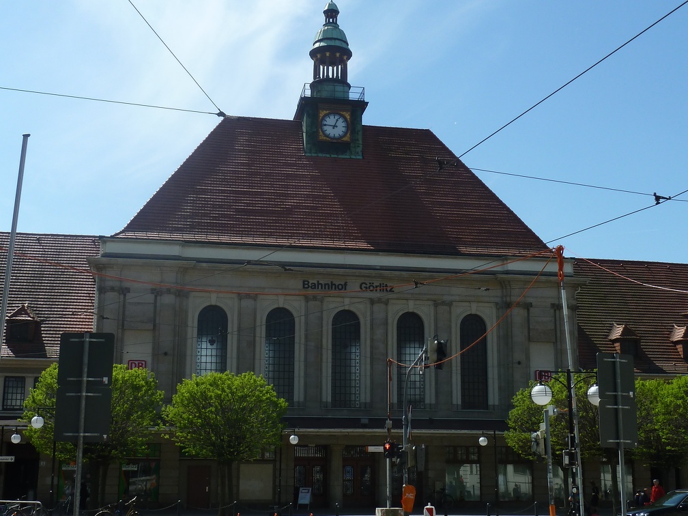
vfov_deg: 40.7
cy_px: 258
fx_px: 696
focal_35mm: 35
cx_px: 344
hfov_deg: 52.6
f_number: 5
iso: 80
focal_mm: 5.7
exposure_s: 1/500
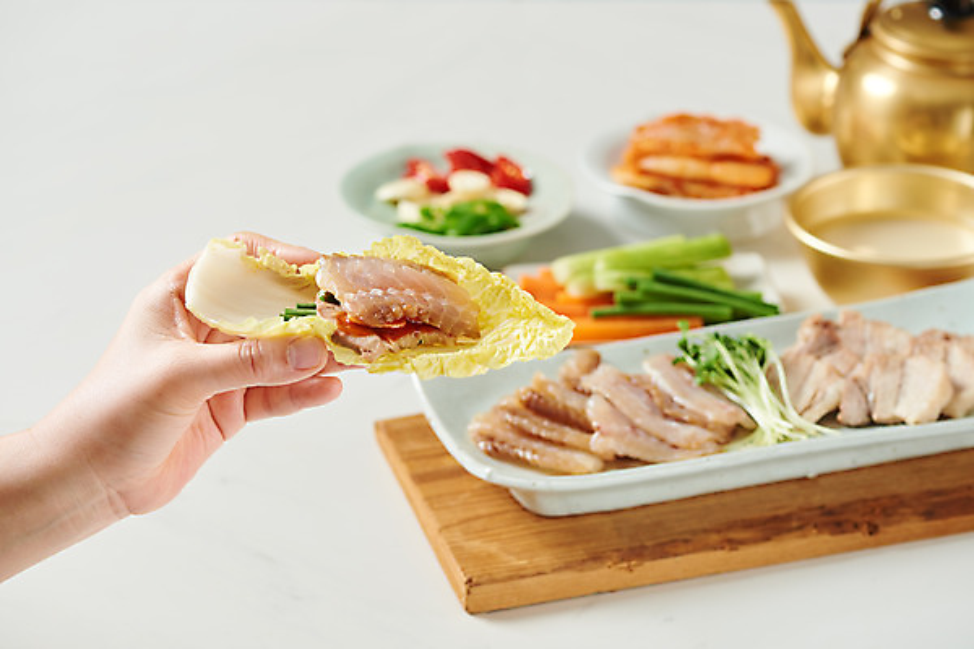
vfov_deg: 13.0
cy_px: 324
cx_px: 487
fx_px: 2841
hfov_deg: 19.5
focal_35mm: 105
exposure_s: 1/125
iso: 250
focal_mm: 105
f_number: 9
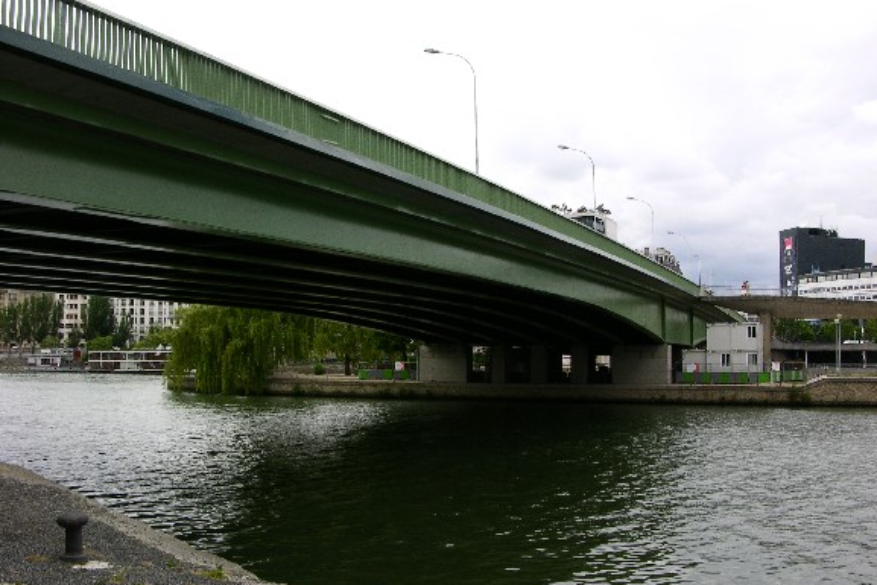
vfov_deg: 36.0
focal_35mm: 37
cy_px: 301
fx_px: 902
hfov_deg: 51.9
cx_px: 443
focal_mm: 8.9
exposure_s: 1/93.5
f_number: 8
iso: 50
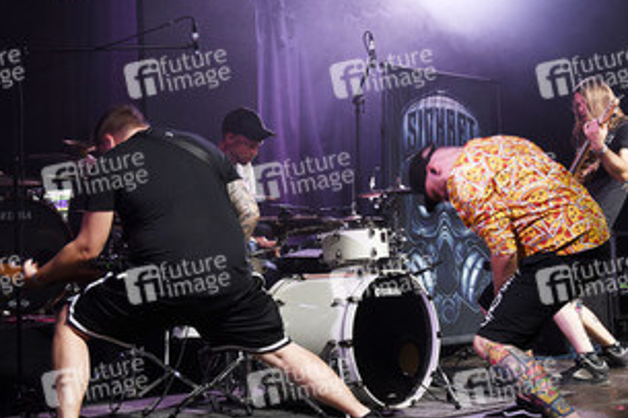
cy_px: 229
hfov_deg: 31.0
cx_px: 328
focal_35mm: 65
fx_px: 1133
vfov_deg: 20.9
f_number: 4.5
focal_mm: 44
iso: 1250
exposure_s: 1/50
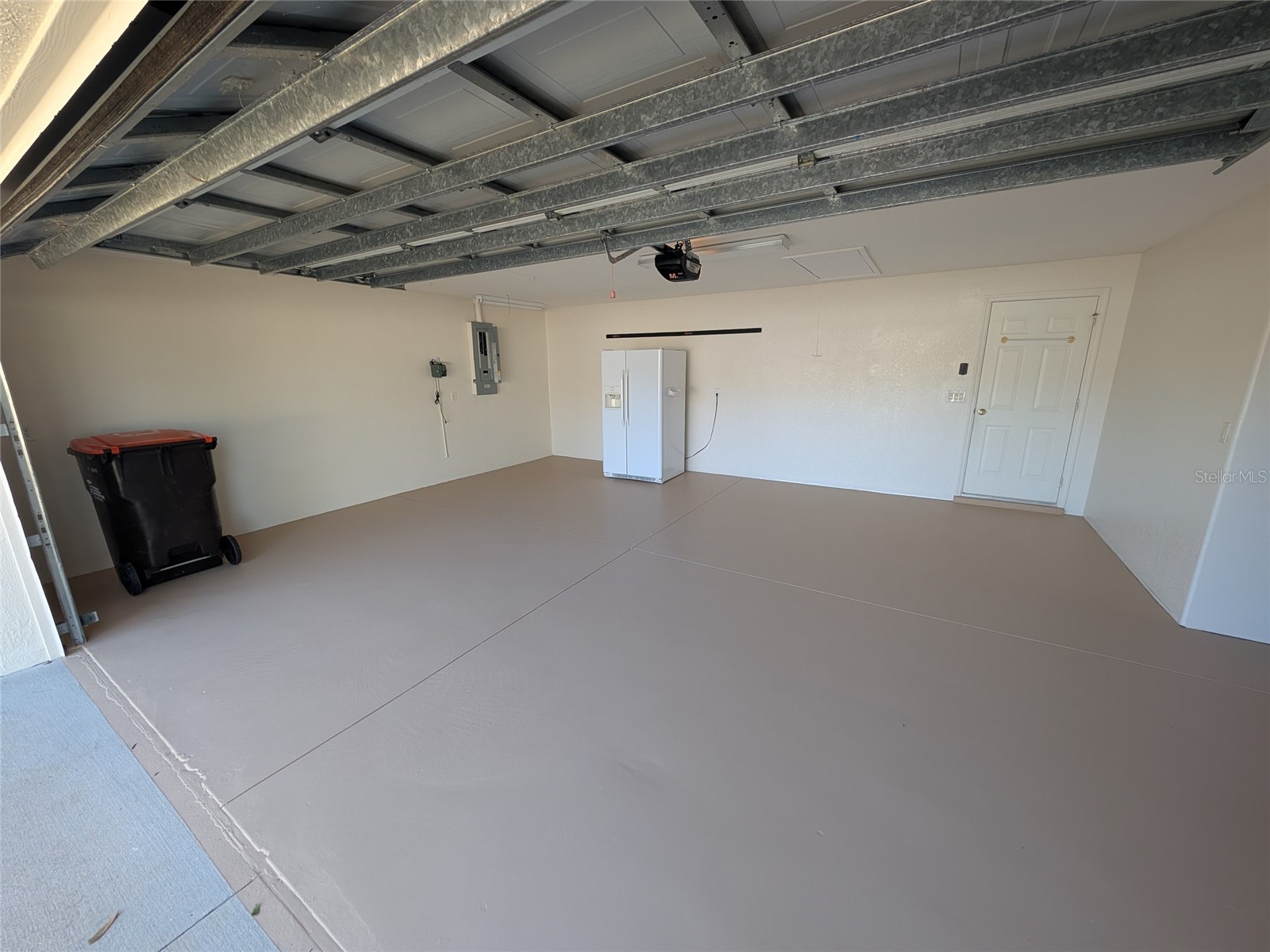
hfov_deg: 110.5
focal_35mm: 12
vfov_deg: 94.5
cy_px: 476
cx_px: 635
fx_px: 440
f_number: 1.95
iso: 34
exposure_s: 1/69.3
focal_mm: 2.23
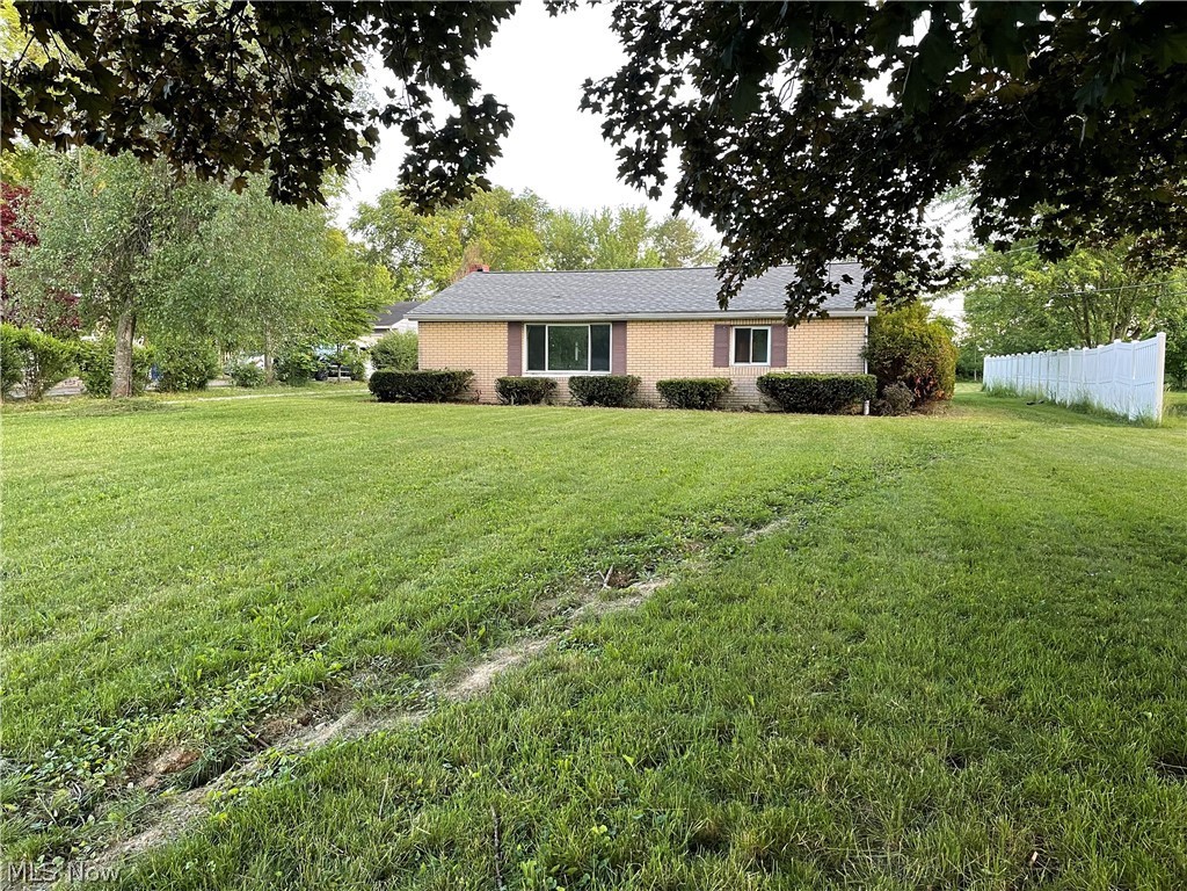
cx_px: 594
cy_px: 446
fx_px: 892
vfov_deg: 53.1
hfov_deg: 67.3
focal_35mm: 26
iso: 125
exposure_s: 1/66
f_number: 1.6
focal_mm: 5.1
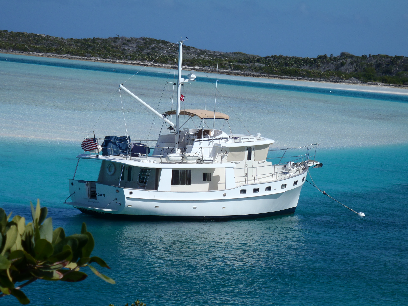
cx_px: 204
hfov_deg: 14.1
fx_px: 1650
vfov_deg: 10.6
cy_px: 153
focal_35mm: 140
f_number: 5.9
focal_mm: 25
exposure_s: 1/640
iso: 80
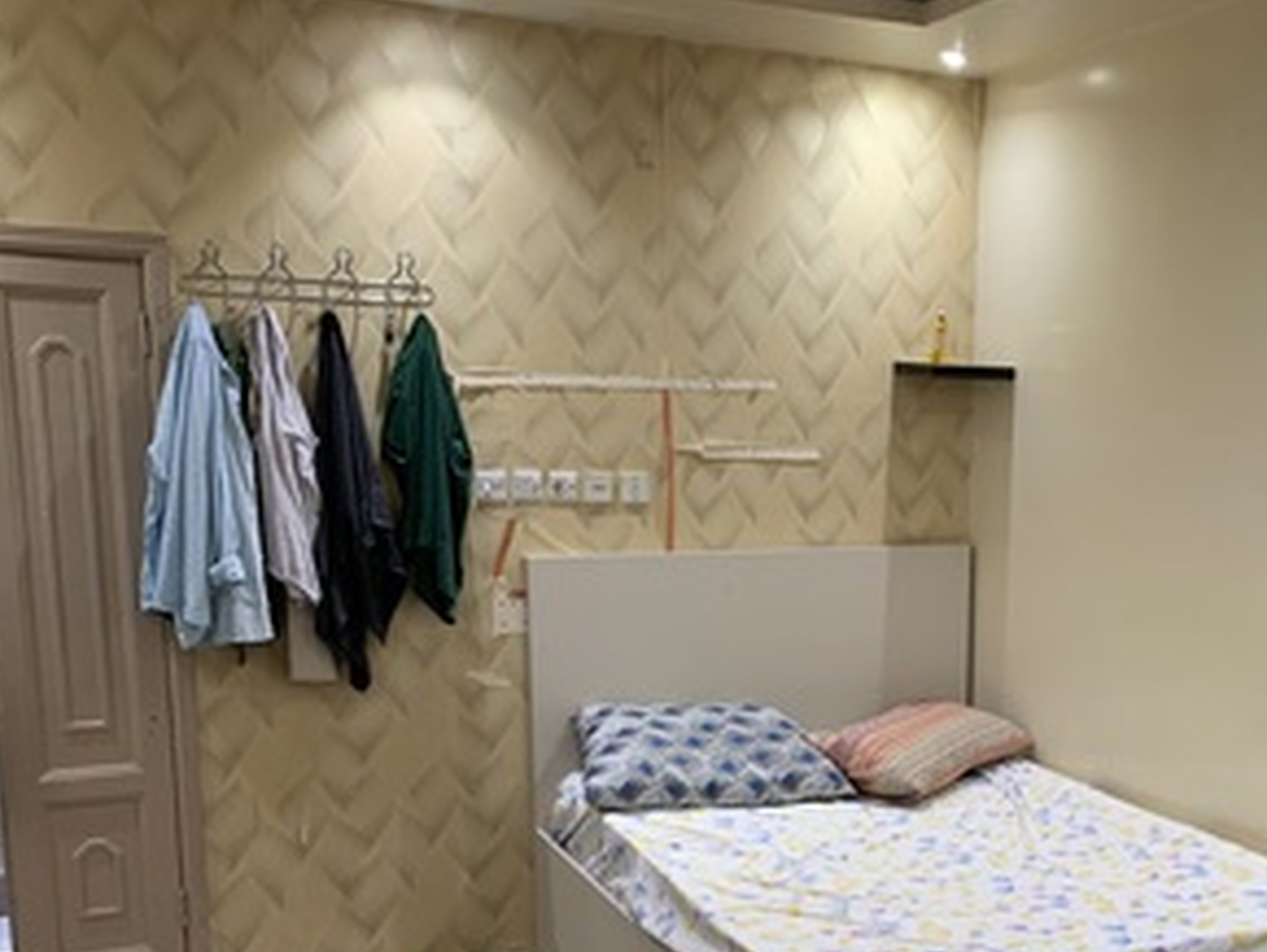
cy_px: 701
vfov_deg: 34.5
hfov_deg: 44.9
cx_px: 863
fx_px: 1502
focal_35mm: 41
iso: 200
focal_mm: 4.25
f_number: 1.8
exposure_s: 1/60
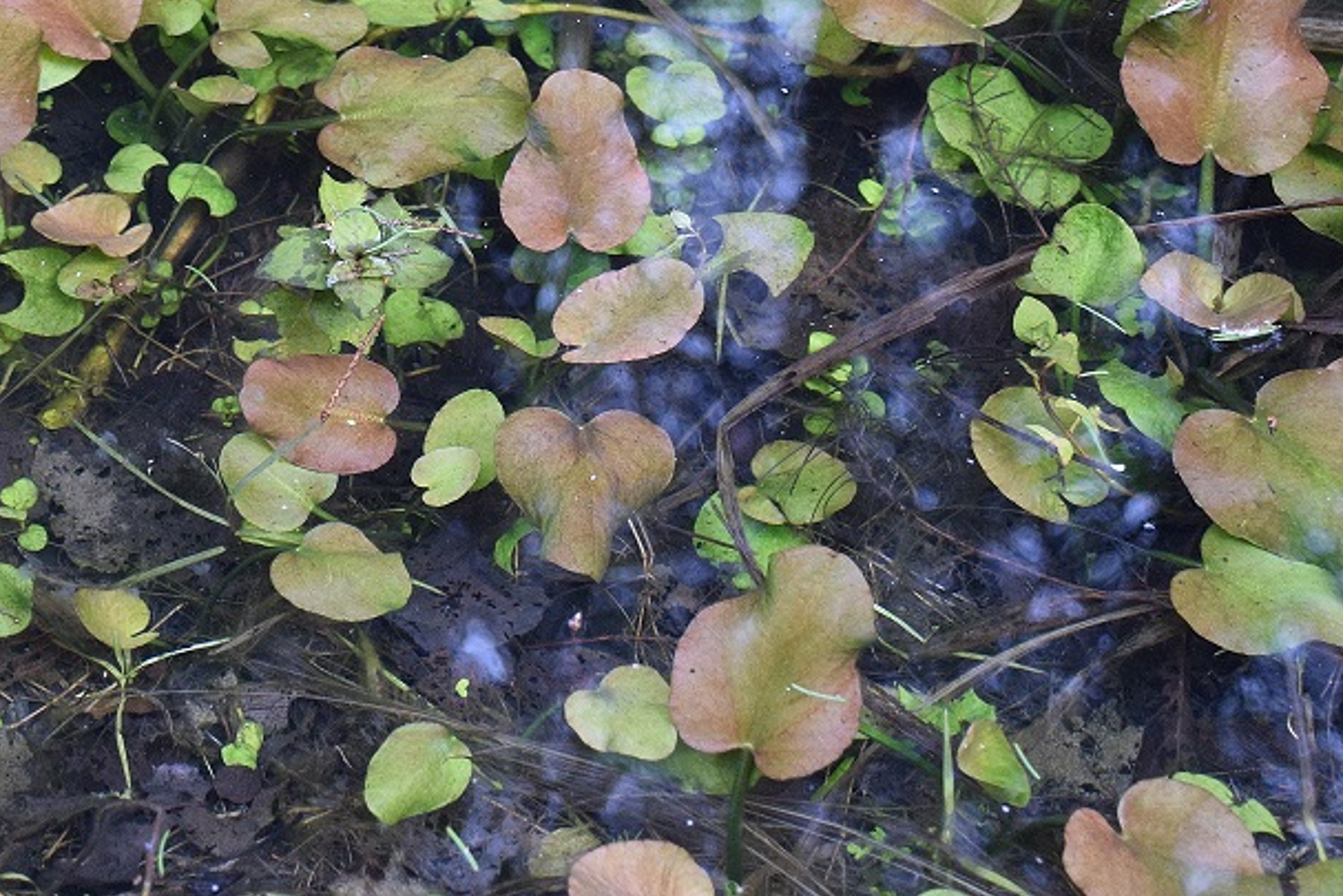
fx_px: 3097
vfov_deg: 16.4
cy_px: 188
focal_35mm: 83
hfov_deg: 24.3
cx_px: 427
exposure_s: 1/125
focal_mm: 28
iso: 800
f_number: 4
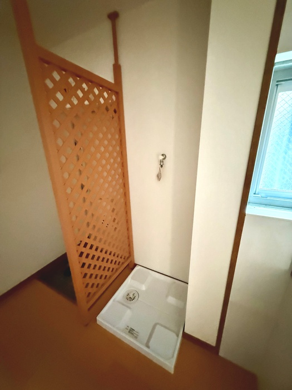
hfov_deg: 85.7
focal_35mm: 14
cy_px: 195
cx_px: 146
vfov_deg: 102.1
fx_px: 157
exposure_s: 1/33
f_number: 2.2
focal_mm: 2.22
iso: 1600
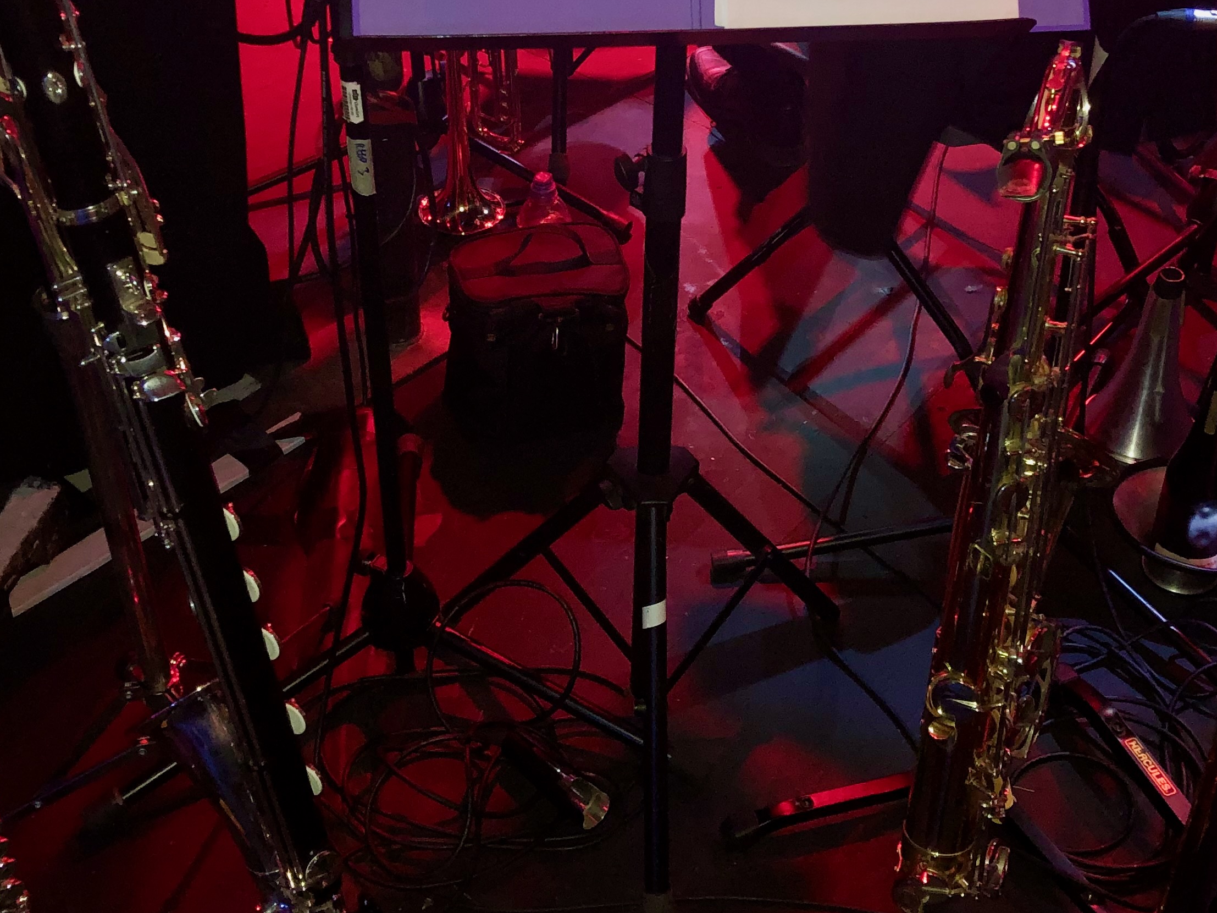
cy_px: 268
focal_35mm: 51
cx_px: 673
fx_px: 1793
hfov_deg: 37.5
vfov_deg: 28.3
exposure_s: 1/4
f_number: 1.8
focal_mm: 3.99
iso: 250
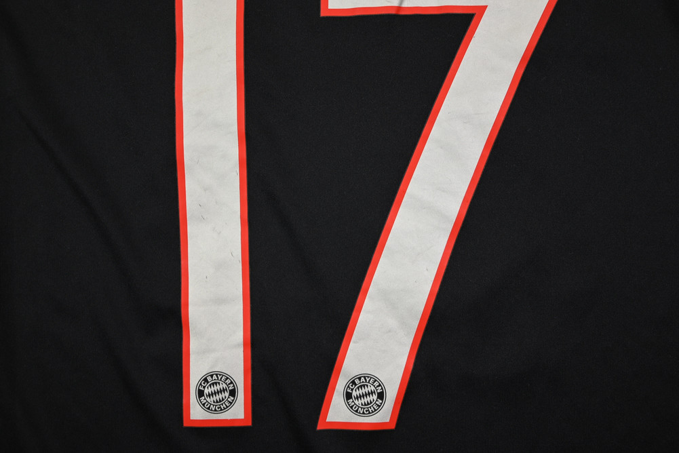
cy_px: 226
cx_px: 340
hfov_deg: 55.8
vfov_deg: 38.9
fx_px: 641
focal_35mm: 34
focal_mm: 34
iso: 200
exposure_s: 1/100
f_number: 5
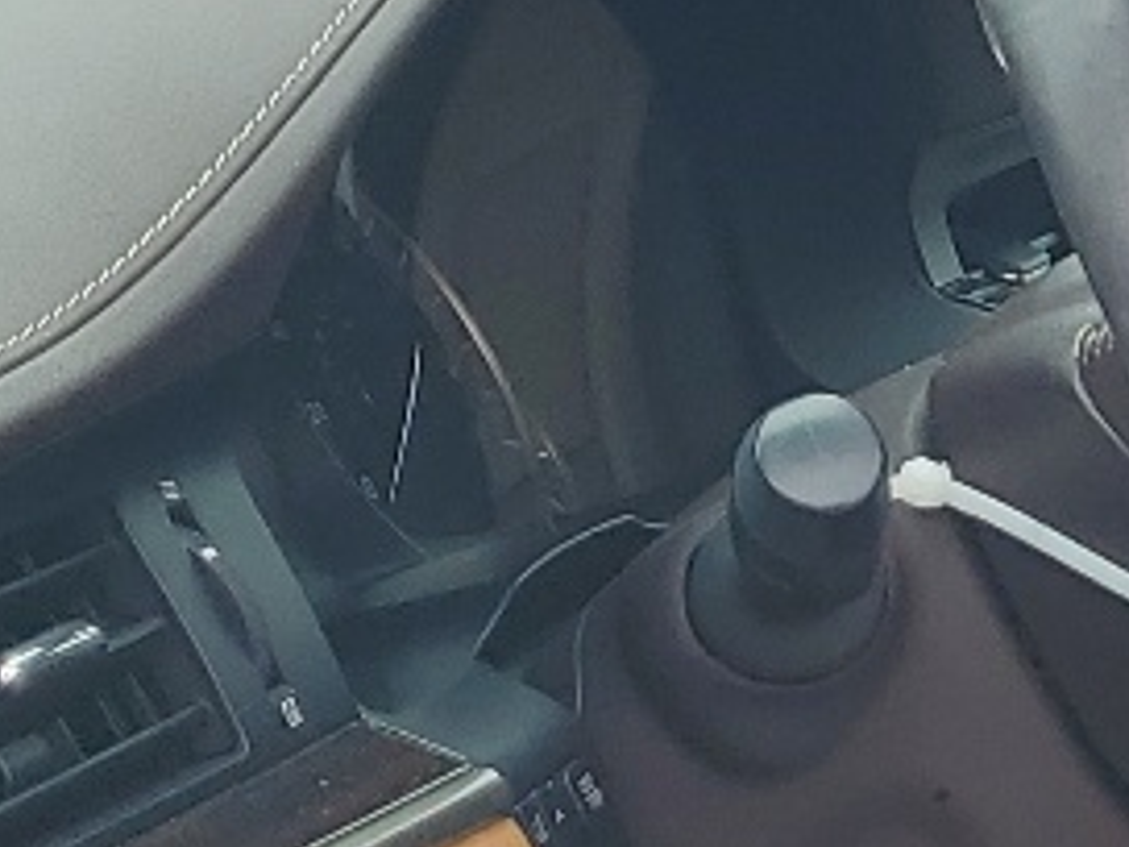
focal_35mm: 153
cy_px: 889
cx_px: 2100
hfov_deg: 11.8
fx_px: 4990
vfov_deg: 9.6
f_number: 1.5
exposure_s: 1/476
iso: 50
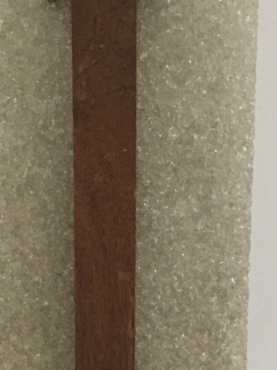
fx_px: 1206
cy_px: 400
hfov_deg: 13.1
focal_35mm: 113
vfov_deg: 16.9
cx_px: 137
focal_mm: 4.15
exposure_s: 1/30
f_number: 2.2
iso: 200
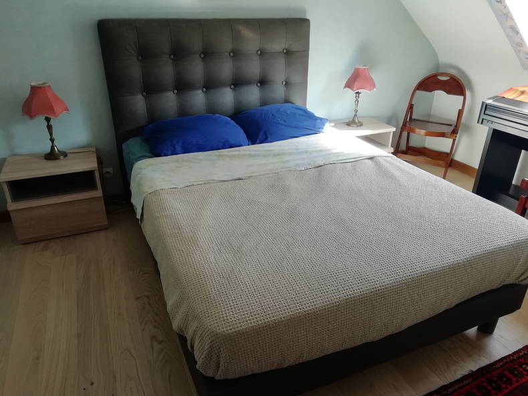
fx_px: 396
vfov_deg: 53.0
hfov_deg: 67.3
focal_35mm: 26
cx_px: 264
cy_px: 198
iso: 64
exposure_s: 1/50
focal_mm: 3.46
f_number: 2.2
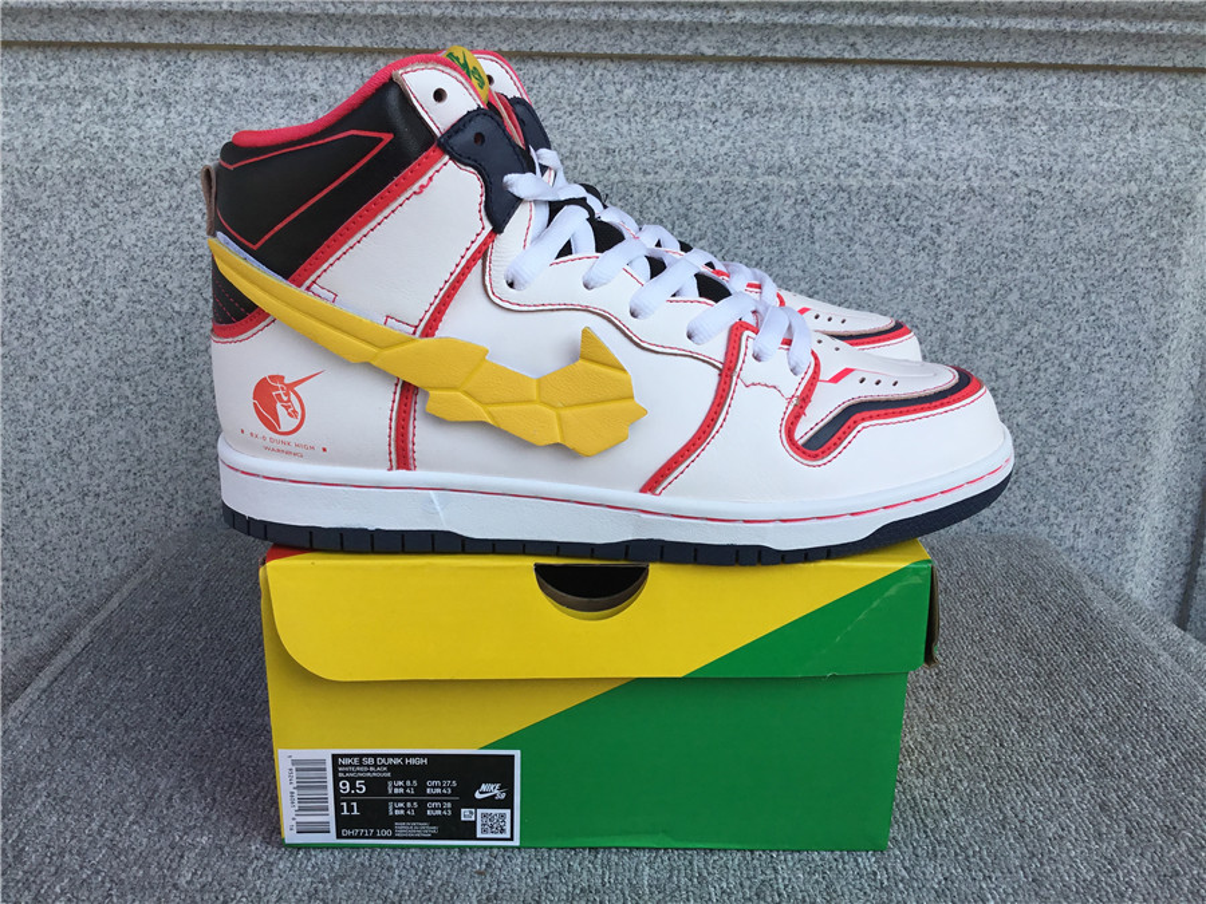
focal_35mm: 31
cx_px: 603
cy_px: 452
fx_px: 1080
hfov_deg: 58.4
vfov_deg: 45.4
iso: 25
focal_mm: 3.3
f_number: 2.4
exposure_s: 1/612
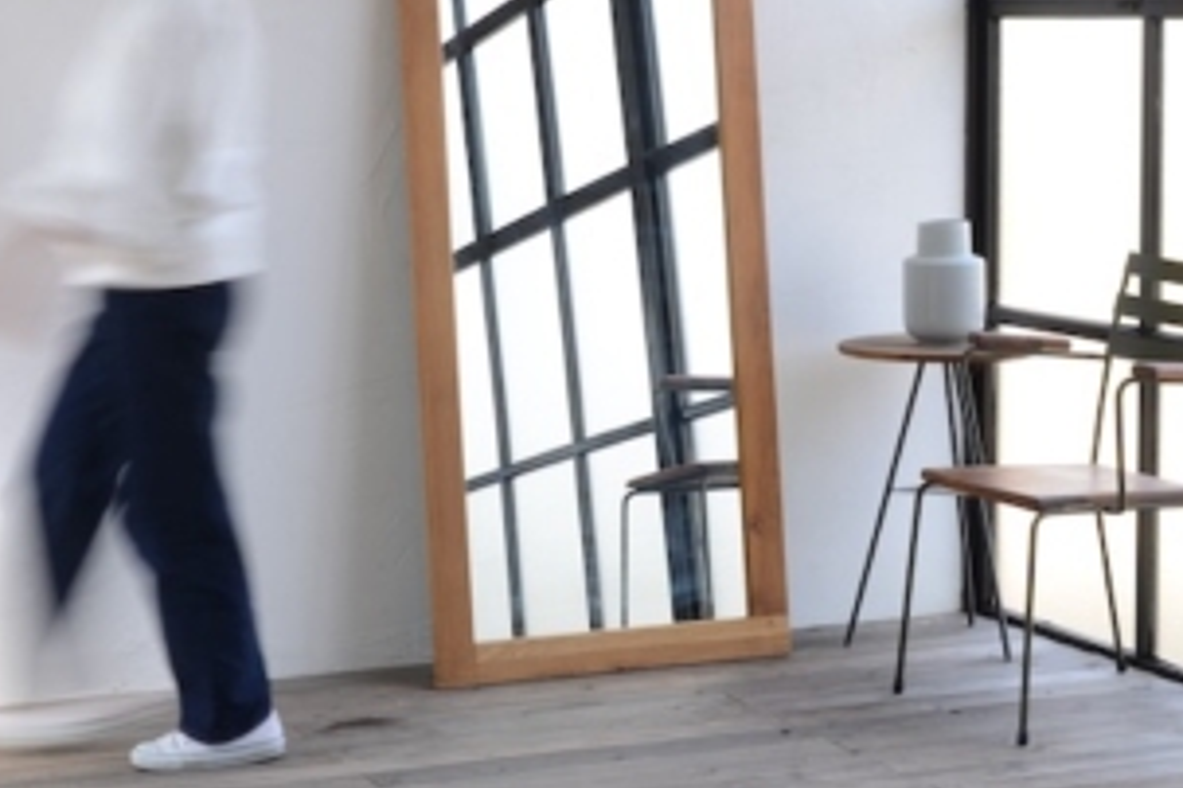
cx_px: 461
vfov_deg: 15.3
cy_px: 250
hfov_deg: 22.8
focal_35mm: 89
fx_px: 2924
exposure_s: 1/10
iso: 100
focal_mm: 40
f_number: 14
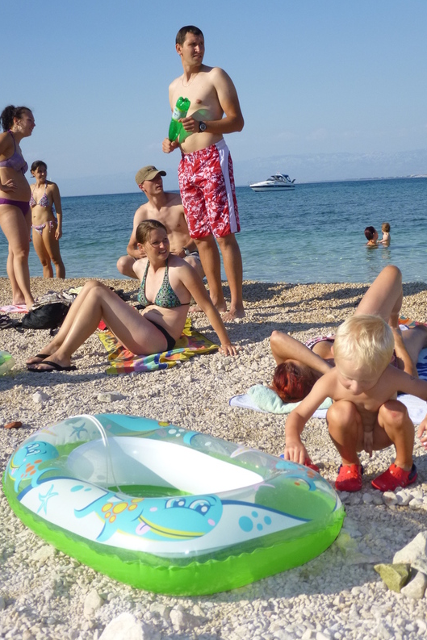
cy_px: 318
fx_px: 765
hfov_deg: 31.2
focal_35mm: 43
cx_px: 207
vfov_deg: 45.4
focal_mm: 7.4
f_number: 3.8
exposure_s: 1/1000
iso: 100
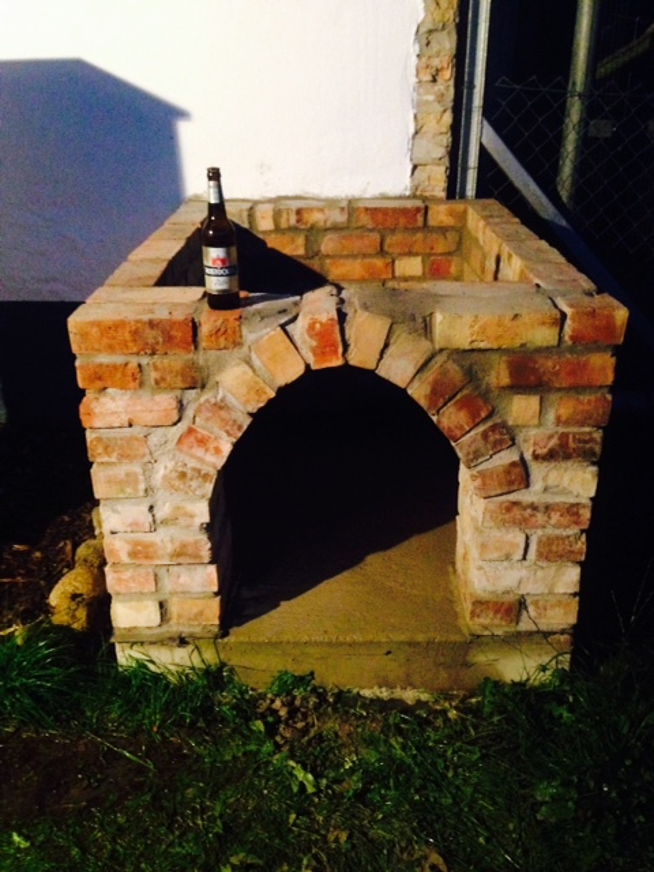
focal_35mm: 33
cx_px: 327
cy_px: 436
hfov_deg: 42.9
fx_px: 831
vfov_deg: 55.4
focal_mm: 4.12
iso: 800
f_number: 2.4
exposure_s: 1/15
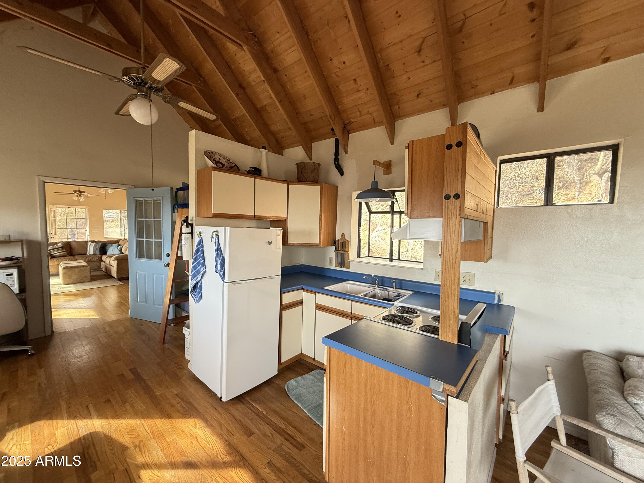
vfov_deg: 85.7
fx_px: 260
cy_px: 242
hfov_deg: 102.1
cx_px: 322
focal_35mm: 14
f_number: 2.2
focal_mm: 2.22
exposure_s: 1/99
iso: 160
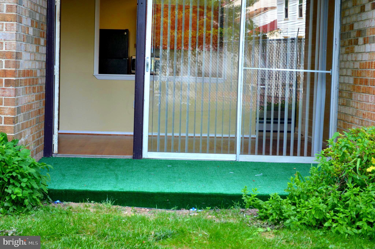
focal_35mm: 78
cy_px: 124
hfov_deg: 26.0
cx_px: 188
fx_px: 812
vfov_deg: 17.5
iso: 400
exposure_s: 1/100
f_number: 5.6
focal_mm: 52
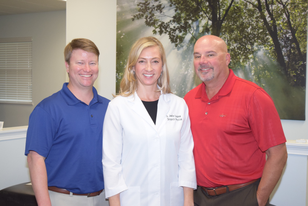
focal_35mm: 57
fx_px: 488
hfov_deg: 35.0
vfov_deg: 23.8
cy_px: 103
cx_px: 154
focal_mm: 38
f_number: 4.8
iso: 1250
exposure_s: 1/60
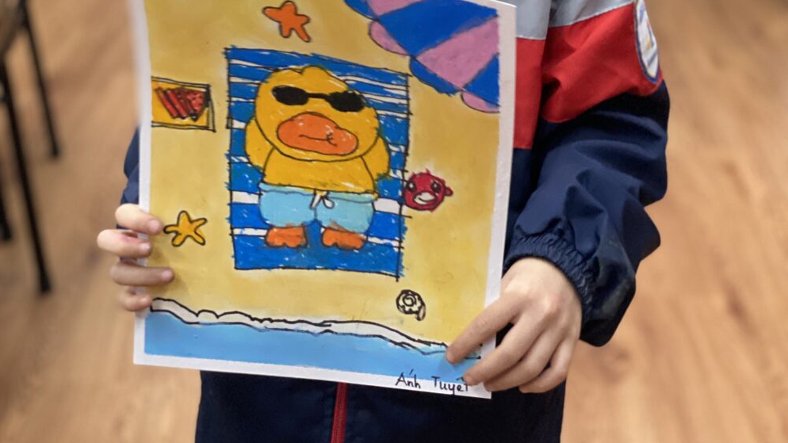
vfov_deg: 15.4
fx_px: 1588
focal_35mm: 76
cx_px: 394
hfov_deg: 27.9
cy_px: -76
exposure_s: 1/100
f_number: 2
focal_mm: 6
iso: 250
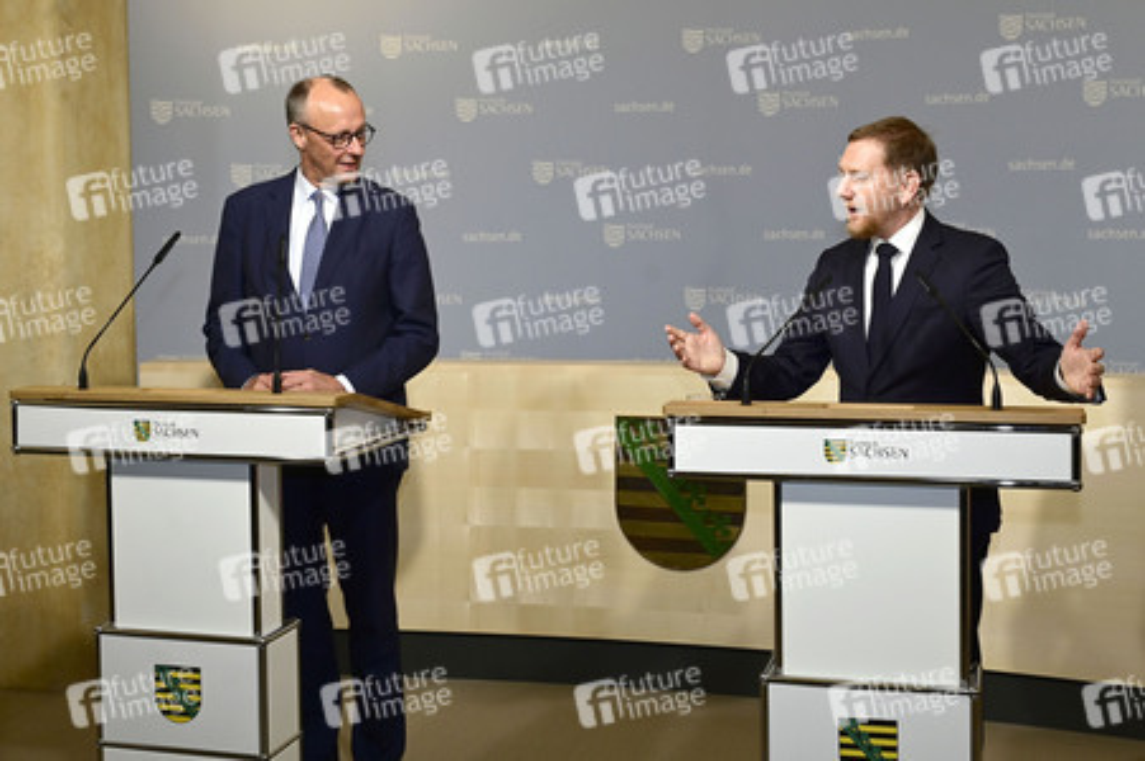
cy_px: 380
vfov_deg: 36.8
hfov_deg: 53.2
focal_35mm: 36
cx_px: 572
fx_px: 1144
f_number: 6.3
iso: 1000
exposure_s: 1/200
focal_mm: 36
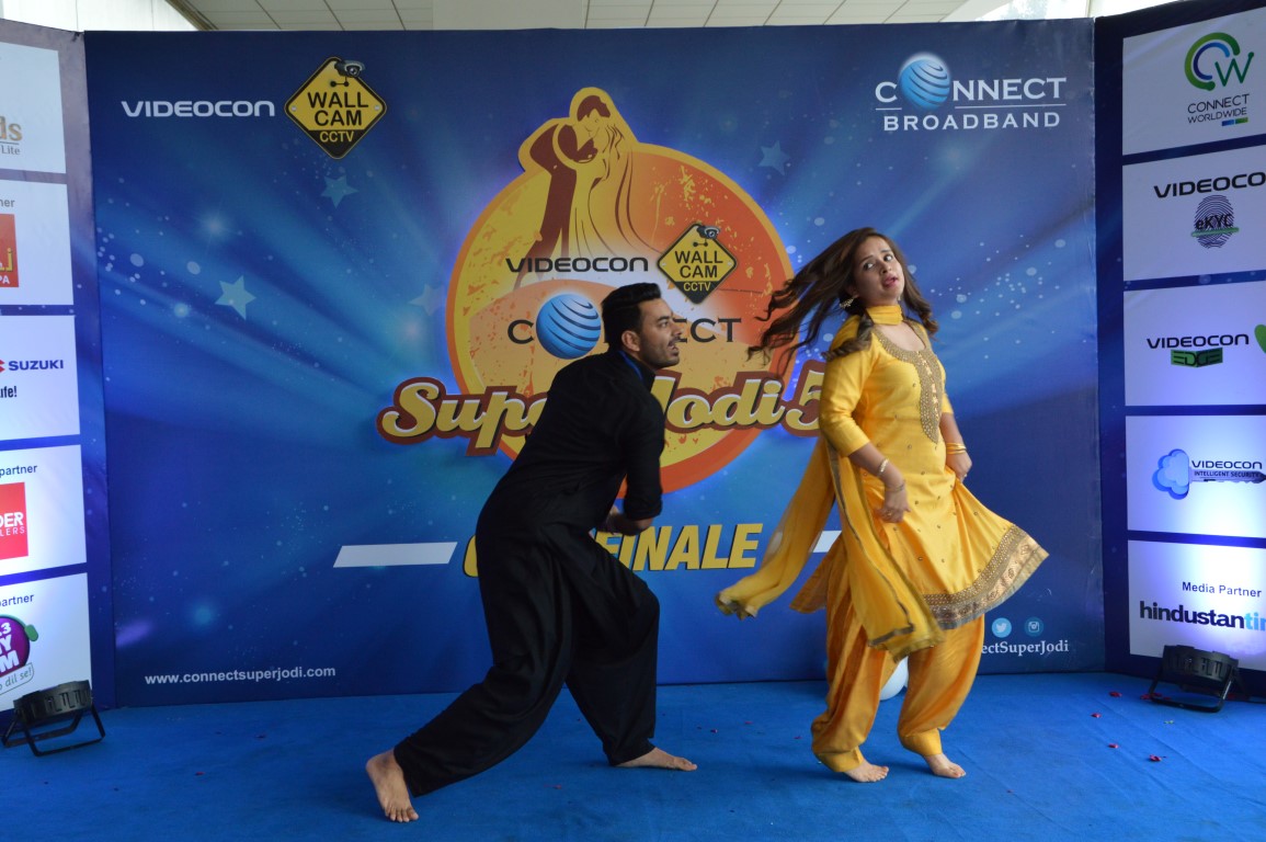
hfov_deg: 43.6
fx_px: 1581
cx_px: 633
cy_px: 421
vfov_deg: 29.8
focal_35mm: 45
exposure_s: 1/125
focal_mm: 30
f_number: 9
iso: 800
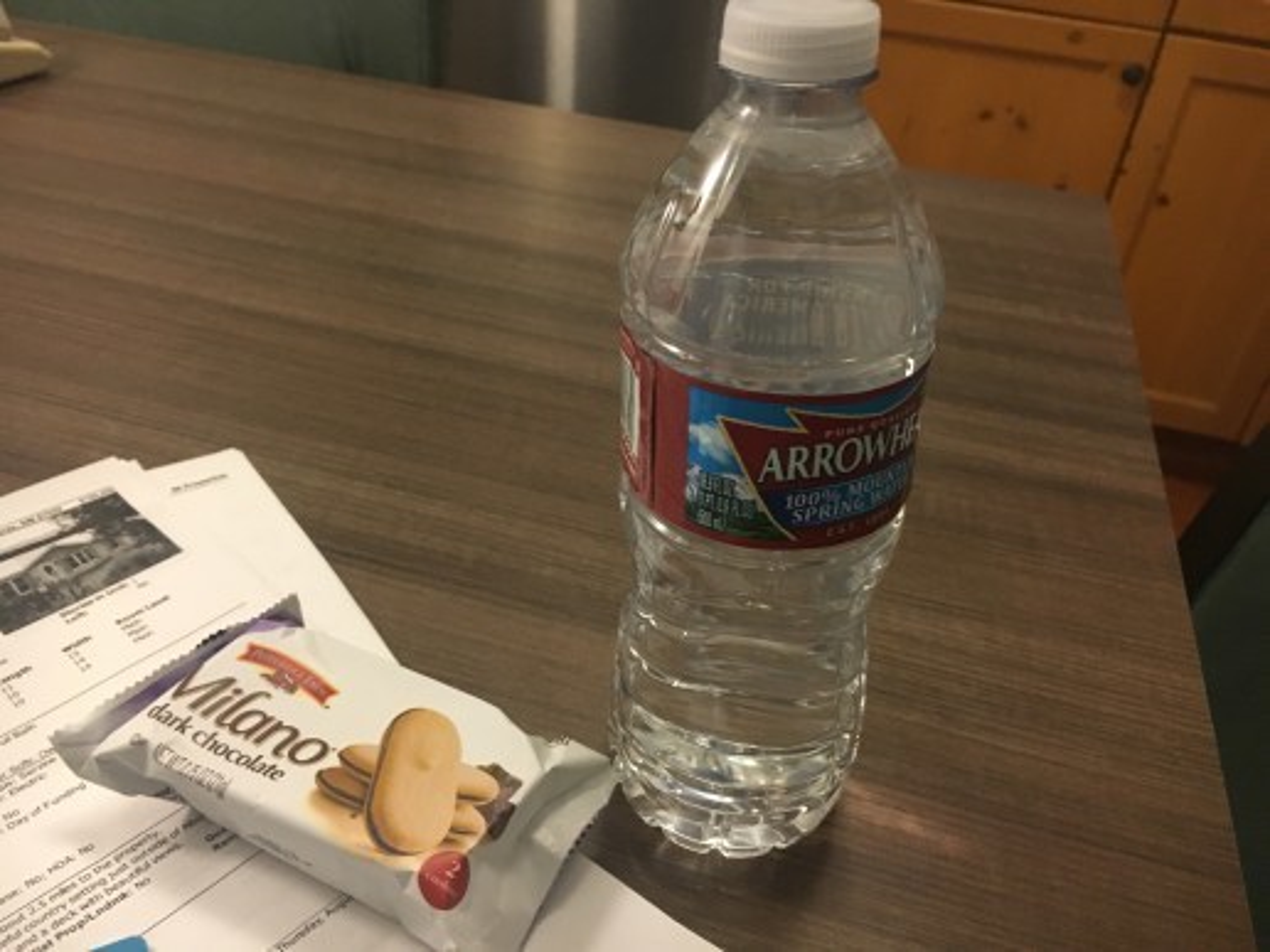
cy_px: 476
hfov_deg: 61.7
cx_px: 635
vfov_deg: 48.2
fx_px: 1064
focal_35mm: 29
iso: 160
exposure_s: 1/30
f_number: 2.2
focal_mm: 4.15
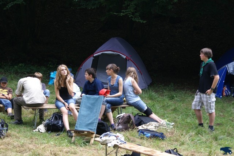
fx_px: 683
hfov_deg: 19.4
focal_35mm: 105
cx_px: 117
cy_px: 78
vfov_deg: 13.1
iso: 125
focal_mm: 70
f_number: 5.6
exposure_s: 1/125
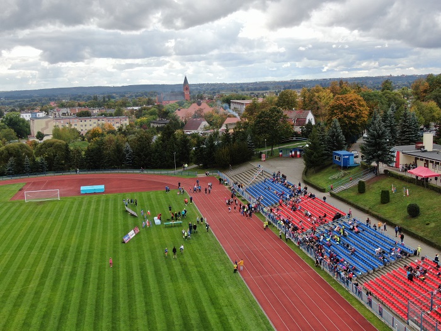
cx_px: 220
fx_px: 548
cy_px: 166
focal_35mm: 43
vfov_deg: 33.6
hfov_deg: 43.9
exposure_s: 1/240
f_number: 3.6
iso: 100
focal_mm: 7.55
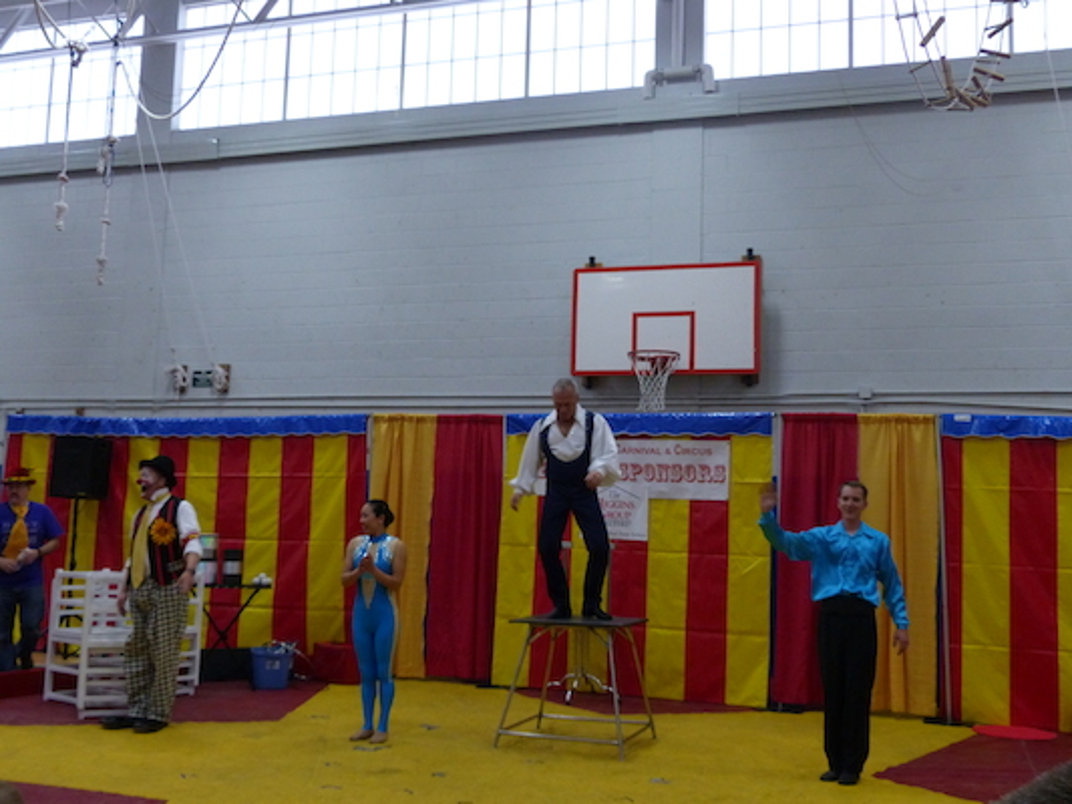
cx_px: 536
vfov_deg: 37.7
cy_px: 402
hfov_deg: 49.0
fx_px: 1177
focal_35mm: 38
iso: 400
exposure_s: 1/60
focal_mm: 6.8
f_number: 2.8
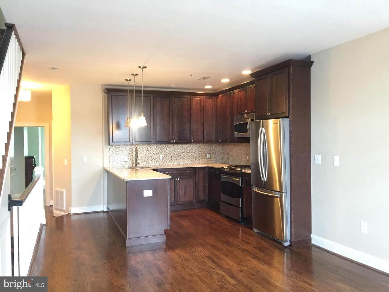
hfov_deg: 61.7
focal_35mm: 29
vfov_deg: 48.2
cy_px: 146
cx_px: 194
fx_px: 326
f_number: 2.2
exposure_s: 1/24
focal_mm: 4.15
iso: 250
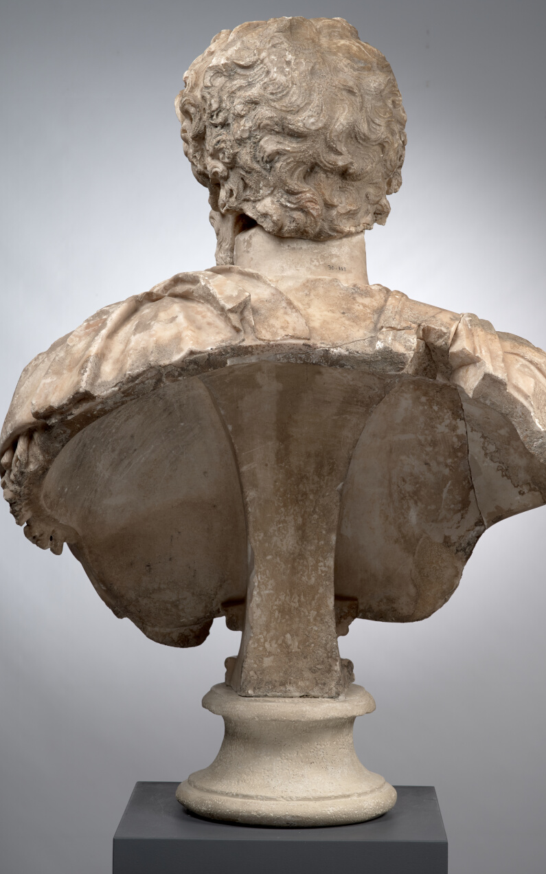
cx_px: 299
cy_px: 418
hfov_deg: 18.6
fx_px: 1667
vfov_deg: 29.4
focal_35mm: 70
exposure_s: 1/60
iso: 200
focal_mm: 80
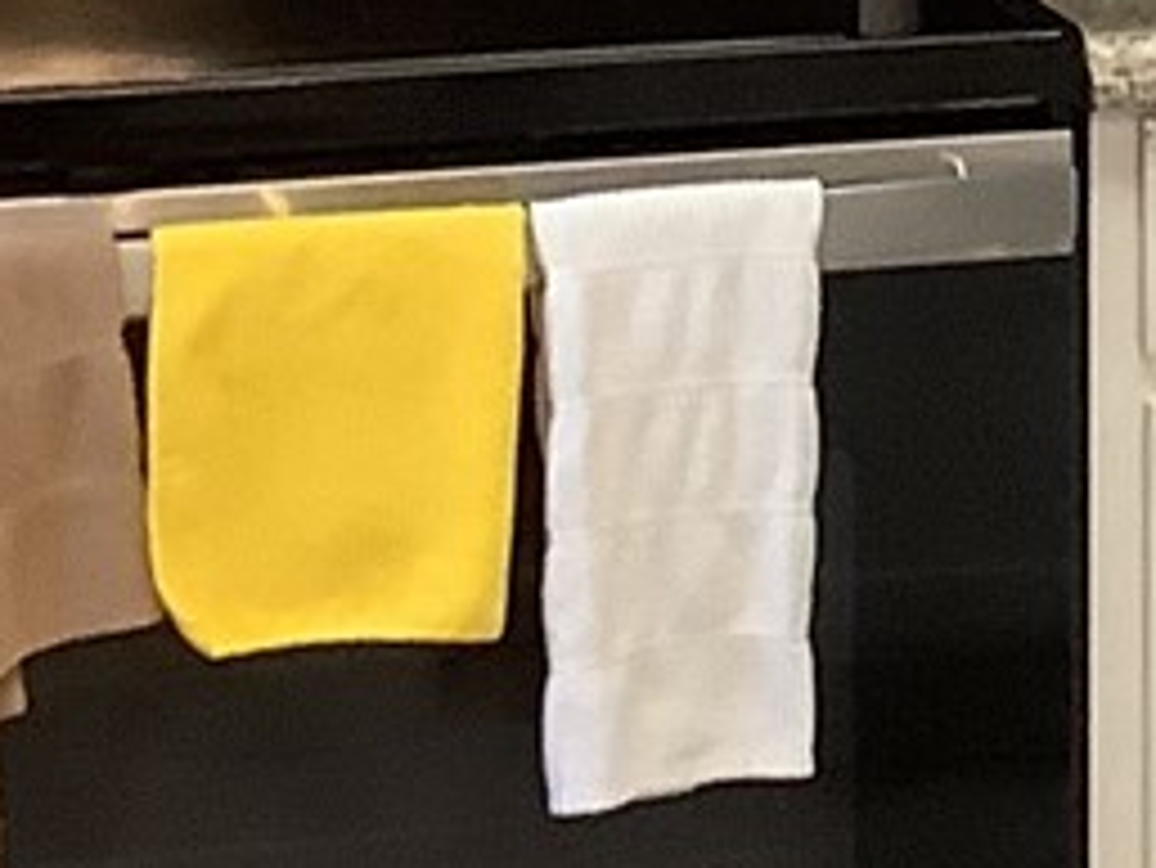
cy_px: -481
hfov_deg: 9.8
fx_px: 6448
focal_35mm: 193
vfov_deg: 7.6
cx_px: 1961
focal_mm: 3.3
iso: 200
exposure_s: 1/60
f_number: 2.4
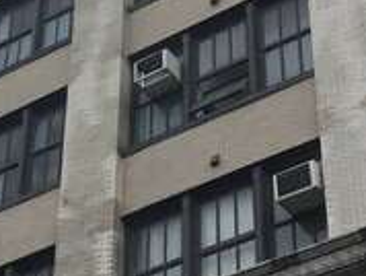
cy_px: 84
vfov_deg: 10.7
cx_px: -64
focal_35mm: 139
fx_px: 1472
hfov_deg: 13.8
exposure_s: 1/284
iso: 25
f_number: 2.4
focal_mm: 3.3
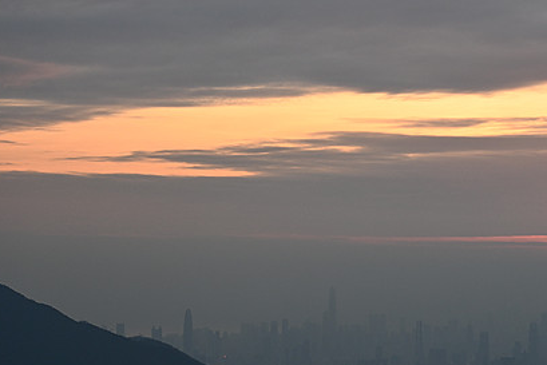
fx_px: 2629
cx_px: 483
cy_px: 281
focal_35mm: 173
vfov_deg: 7.9
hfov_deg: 11.8
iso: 280
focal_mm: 59
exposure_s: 1/250
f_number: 4.8
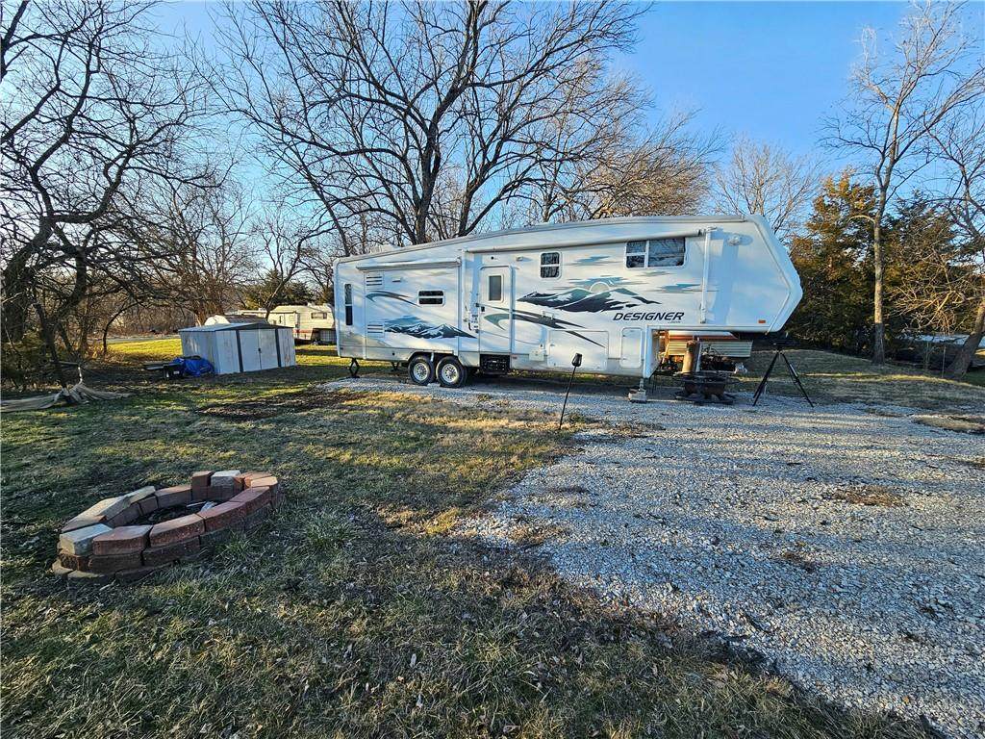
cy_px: 370
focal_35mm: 13
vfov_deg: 89.9
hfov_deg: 106.2
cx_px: 492
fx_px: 370
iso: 50
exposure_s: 1/400
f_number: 2.2
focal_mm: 2.2
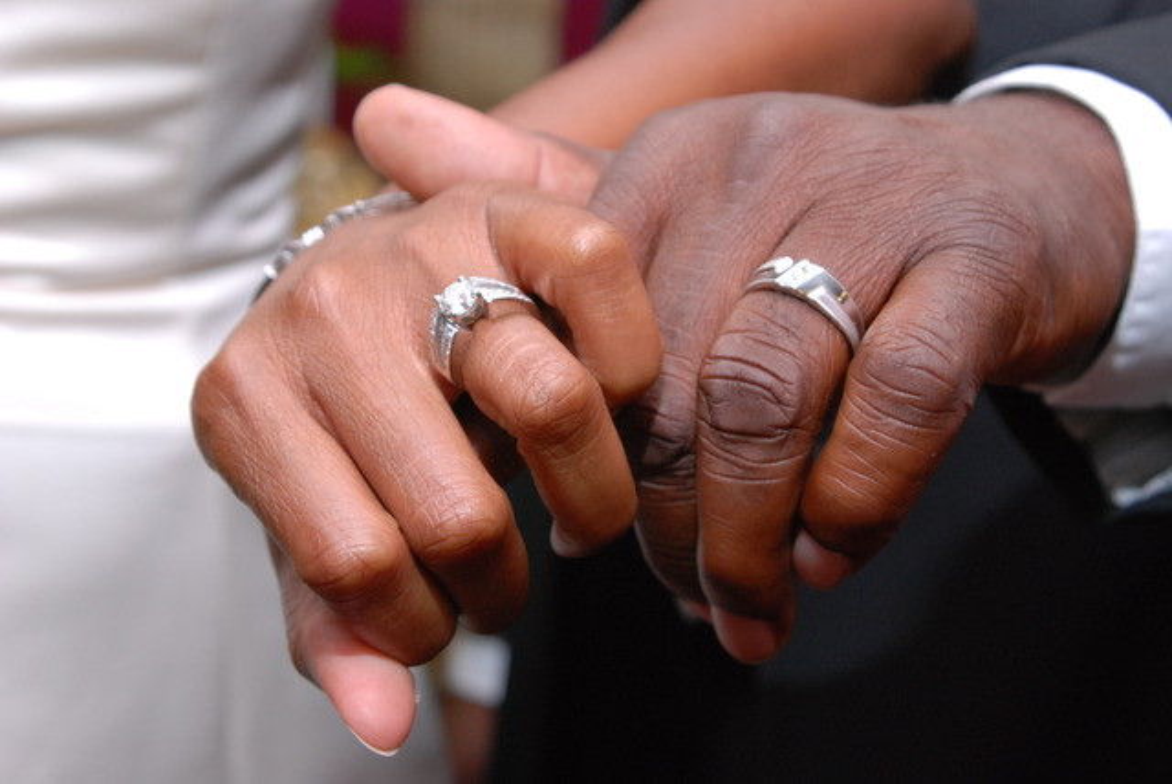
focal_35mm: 75
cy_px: 392
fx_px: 2444
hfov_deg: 27.0
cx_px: 586
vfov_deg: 18.2
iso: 640
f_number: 6.3
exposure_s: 1/60
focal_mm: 50
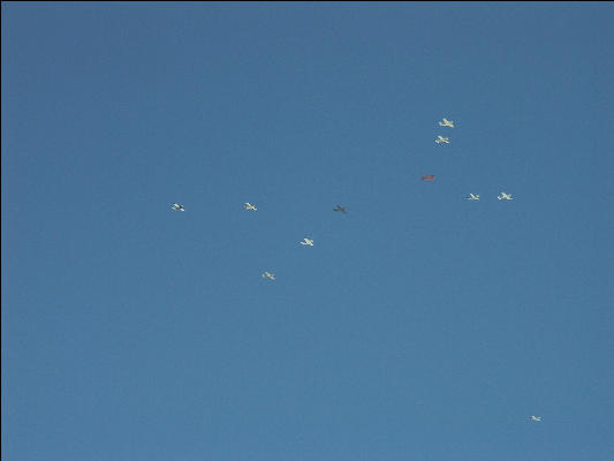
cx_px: 307
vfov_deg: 12.1
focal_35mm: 123
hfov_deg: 16.0
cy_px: 230
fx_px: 2182
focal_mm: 31.18
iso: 100
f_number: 7.1
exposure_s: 1/800
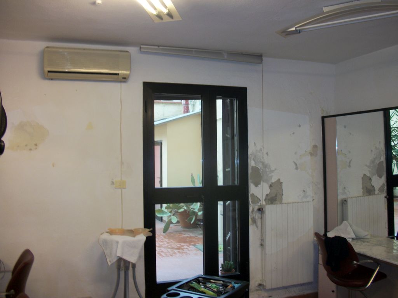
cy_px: 149
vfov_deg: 40.7
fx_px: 402
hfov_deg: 52.6
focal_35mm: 35
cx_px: 199
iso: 80
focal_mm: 6.3
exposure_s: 1/30
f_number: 3.1
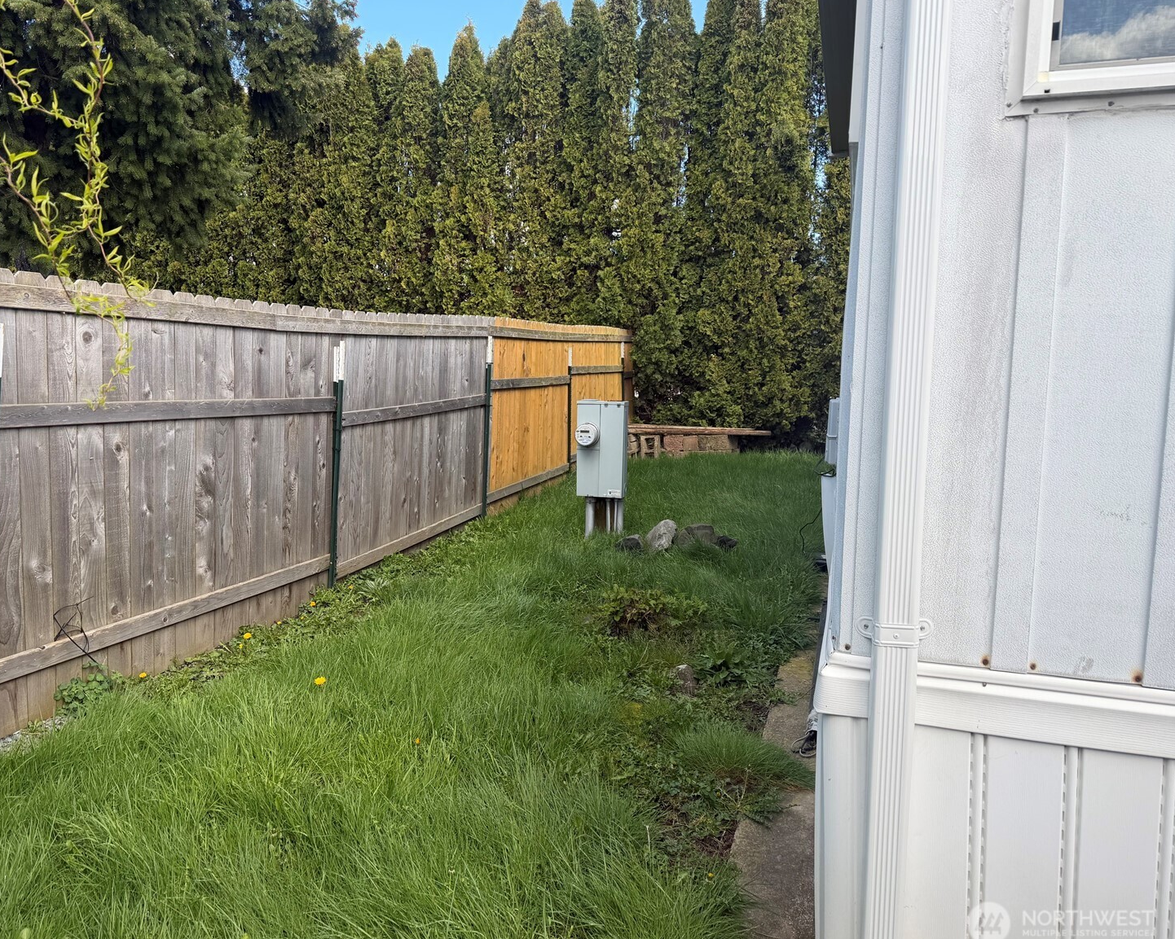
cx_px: 526
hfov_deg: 65.9
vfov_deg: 54.9
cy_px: 467
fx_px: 904
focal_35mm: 26
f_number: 1.78
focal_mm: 6.76
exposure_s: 1/992
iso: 80
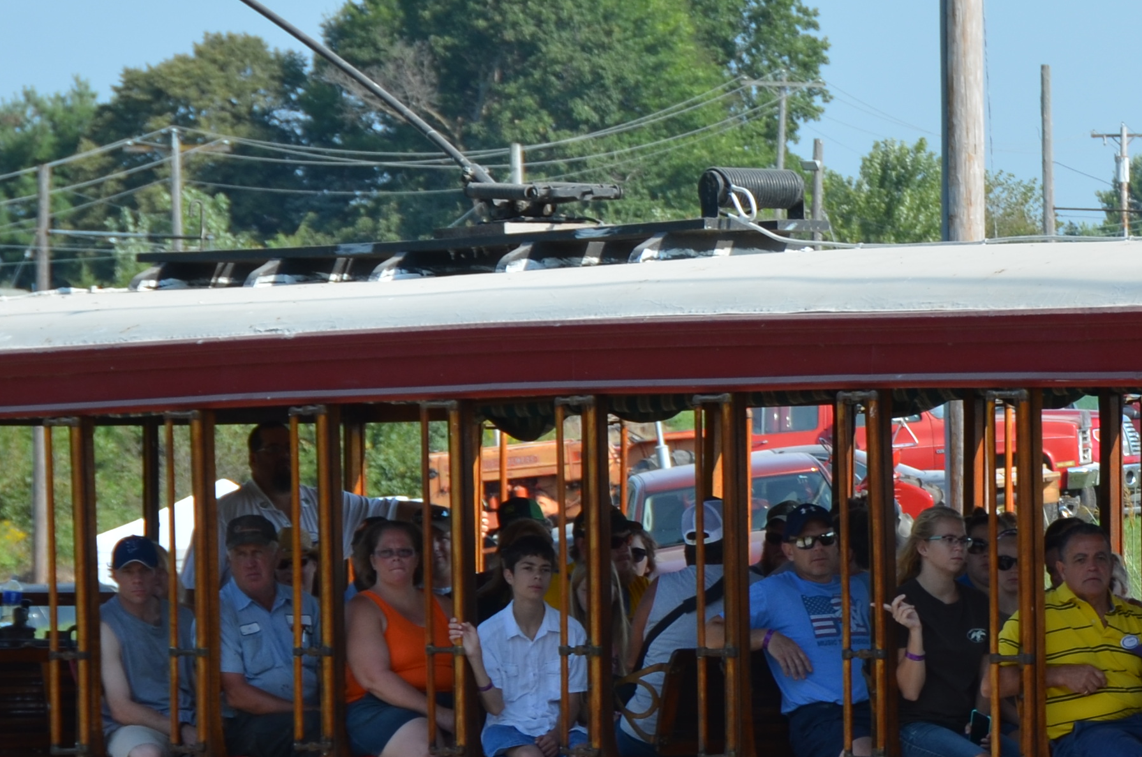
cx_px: 1280
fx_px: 9150
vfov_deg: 4.7
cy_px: 609
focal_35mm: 289
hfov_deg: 7.1
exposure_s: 1/250
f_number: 8
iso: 110
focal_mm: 70
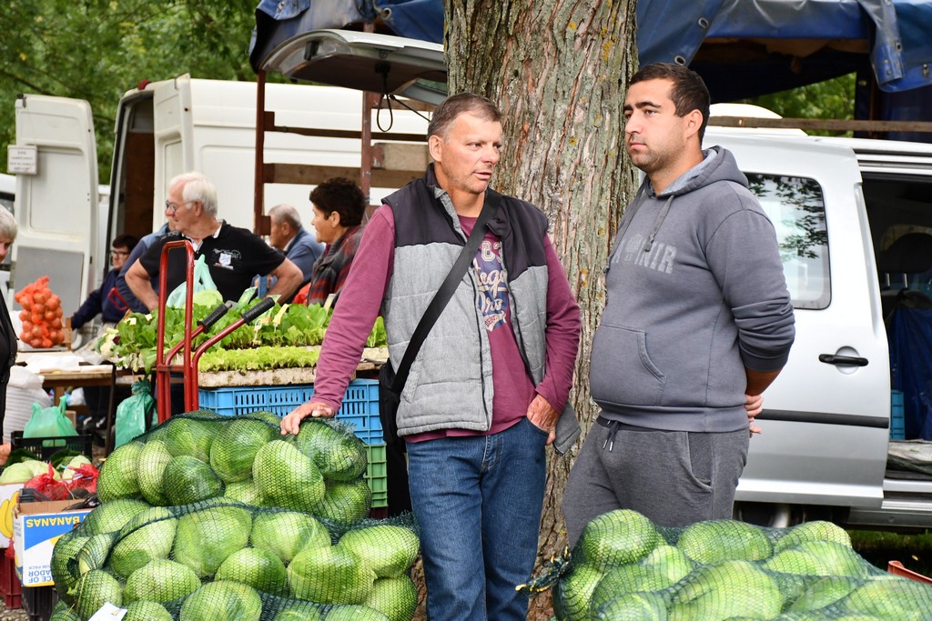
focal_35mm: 93
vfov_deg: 14.7
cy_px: 310
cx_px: 466
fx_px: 2408
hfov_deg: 21.9
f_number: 5
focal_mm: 62
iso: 1000
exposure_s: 1/250
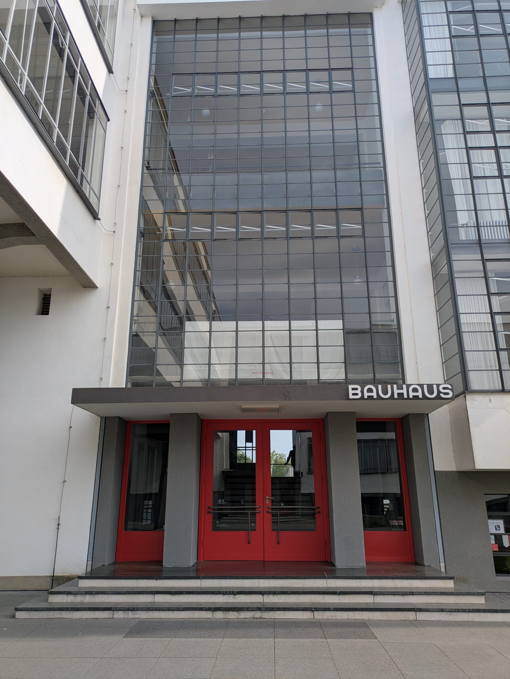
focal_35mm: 25
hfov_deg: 54.9
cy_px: 340
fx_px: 491
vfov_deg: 69.4
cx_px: 255
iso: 49
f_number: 1.89
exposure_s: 1/1420
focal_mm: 5.43
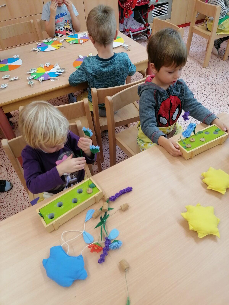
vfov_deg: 65.3
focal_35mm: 27
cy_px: 152
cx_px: 114
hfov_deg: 51.4
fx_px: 238
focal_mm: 4.75
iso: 200
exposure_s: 1/100
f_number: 1.8
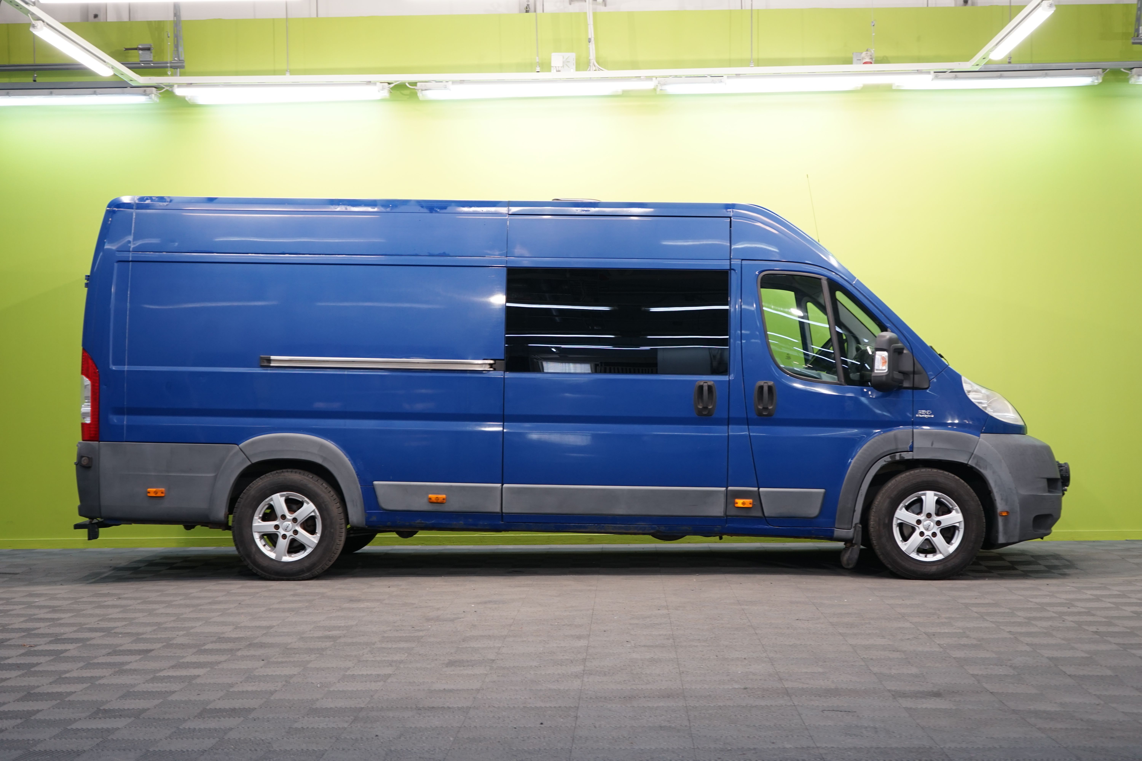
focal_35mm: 54
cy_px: 380
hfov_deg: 36.9
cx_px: 571
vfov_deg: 25.1
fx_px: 1713
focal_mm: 54
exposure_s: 1/30
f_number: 5
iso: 500
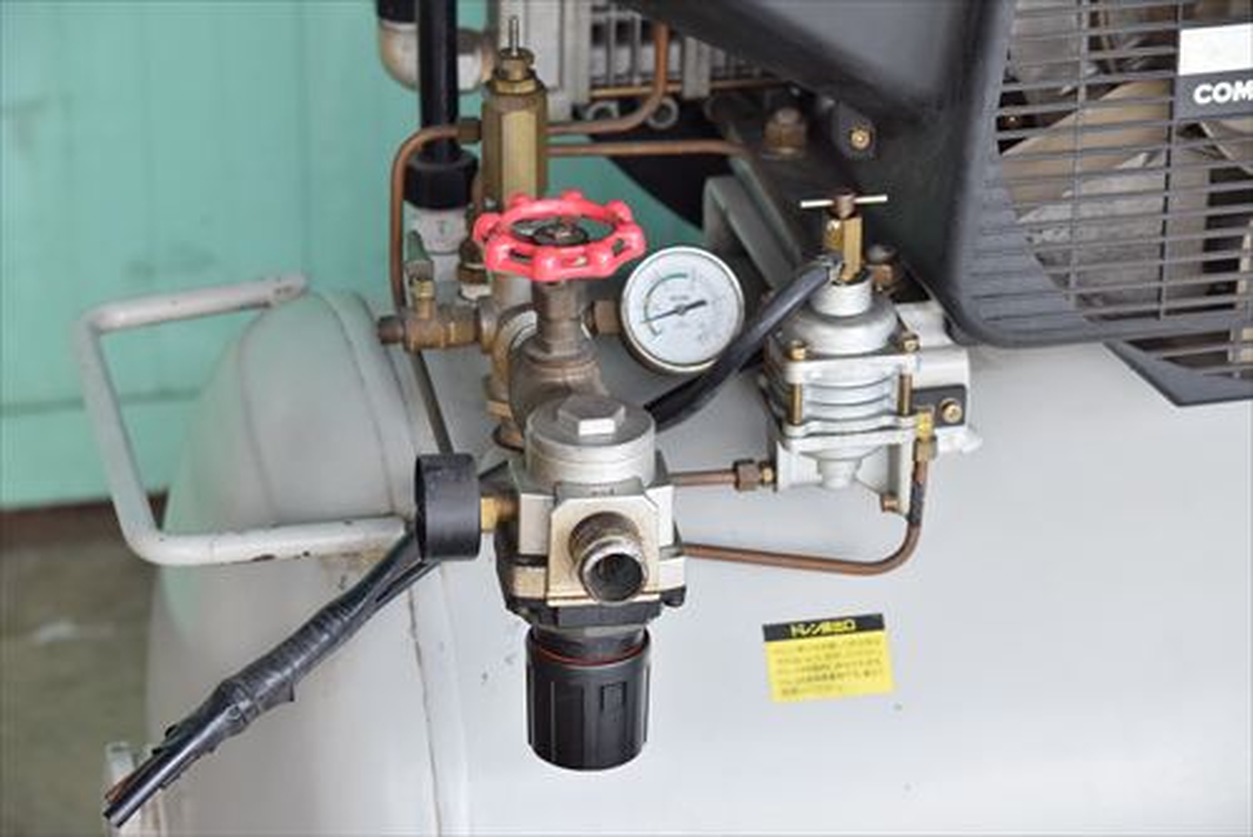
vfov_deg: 11.7
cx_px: 626
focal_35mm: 117
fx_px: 4074
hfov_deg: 17.5
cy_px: 418
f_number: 6.3
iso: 1250
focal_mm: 78
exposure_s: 1/400
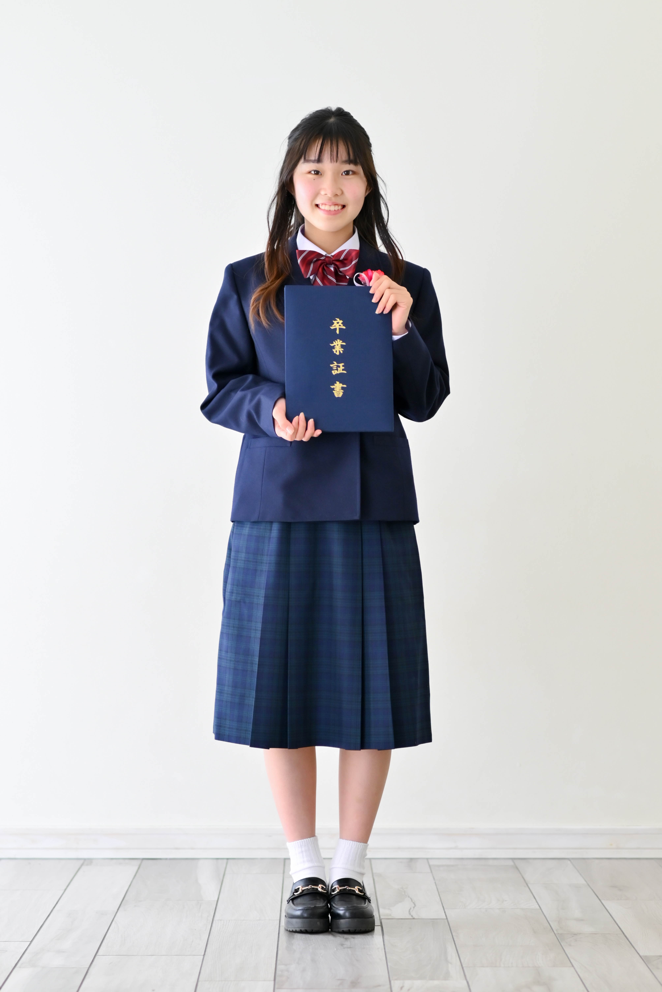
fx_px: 2342
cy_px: 496
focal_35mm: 85
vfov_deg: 23.9
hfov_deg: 16.1
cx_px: 331
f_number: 3.2
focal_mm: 85
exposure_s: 1/200
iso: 500
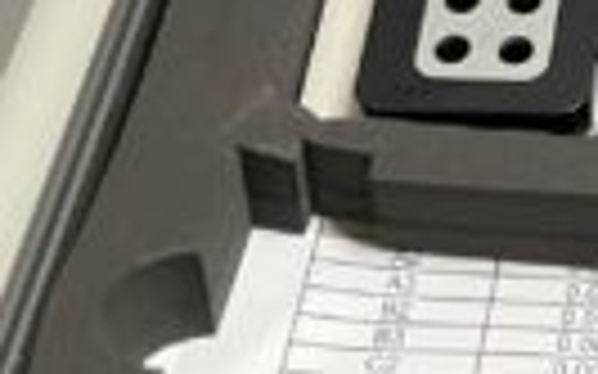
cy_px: -324
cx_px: 917
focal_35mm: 124
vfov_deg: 9.9
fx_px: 2020
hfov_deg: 15.4
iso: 400
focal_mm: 5.1
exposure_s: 1/60
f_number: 1.6
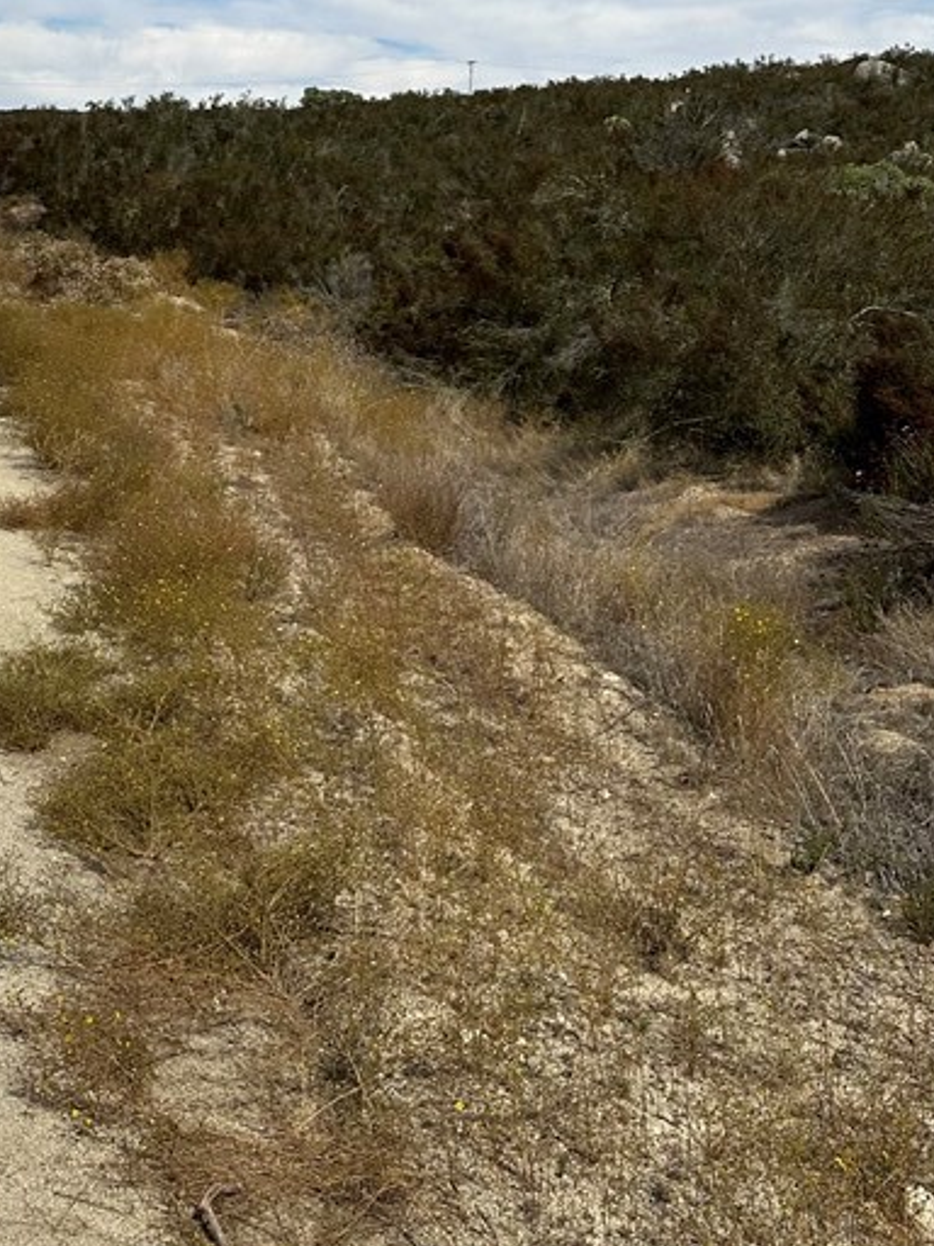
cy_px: 231
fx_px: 1727
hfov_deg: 29.9
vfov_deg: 38.0
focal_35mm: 48
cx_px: 260
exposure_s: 1/8197
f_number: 1.78
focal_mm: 6.86
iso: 80
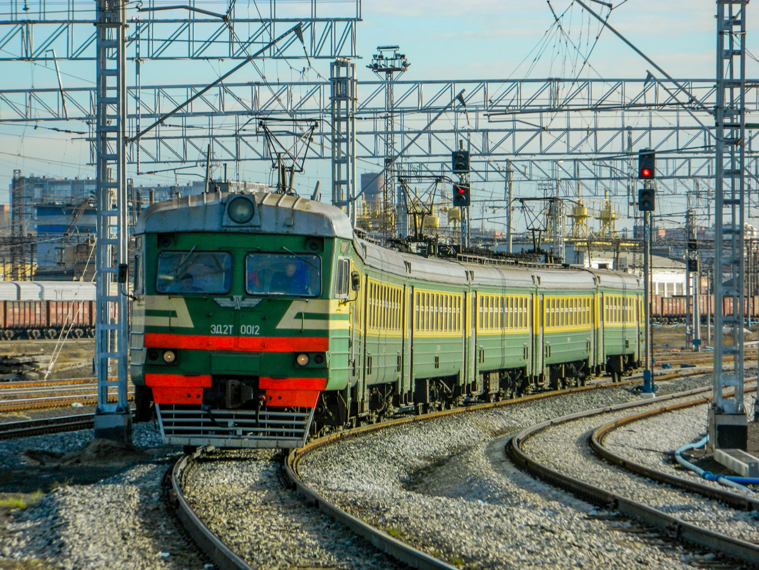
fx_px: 6096
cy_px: 285
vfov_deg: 5.3
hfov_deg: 7.1
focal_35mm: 278
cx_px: 380
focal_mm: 50
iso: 80
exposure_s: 1/200
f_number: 5.6
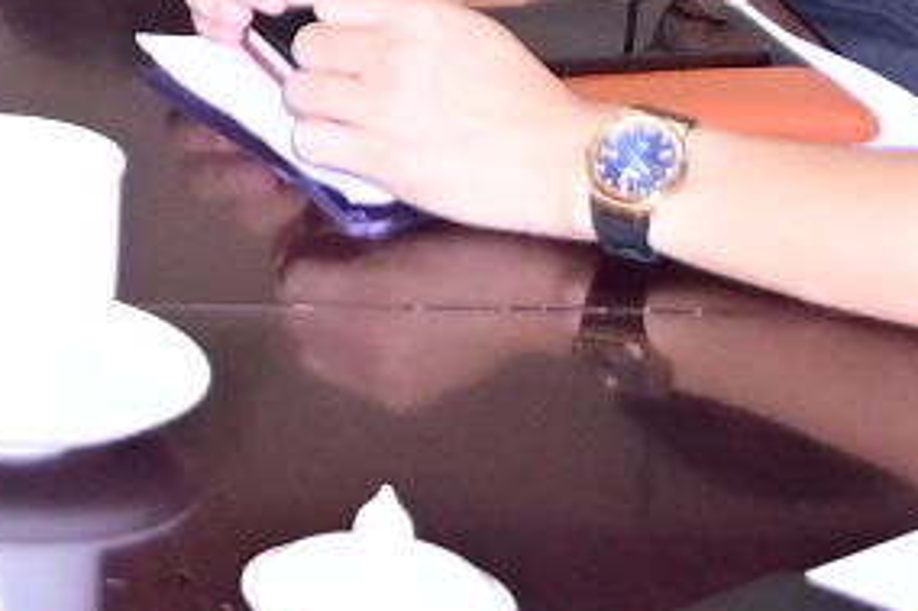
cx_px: -1264
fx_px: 5836
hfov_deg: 8.3
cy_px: -1022
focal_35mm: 229
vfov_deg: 5.7
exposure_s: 1/250
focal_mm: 22
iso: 1600
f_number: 5
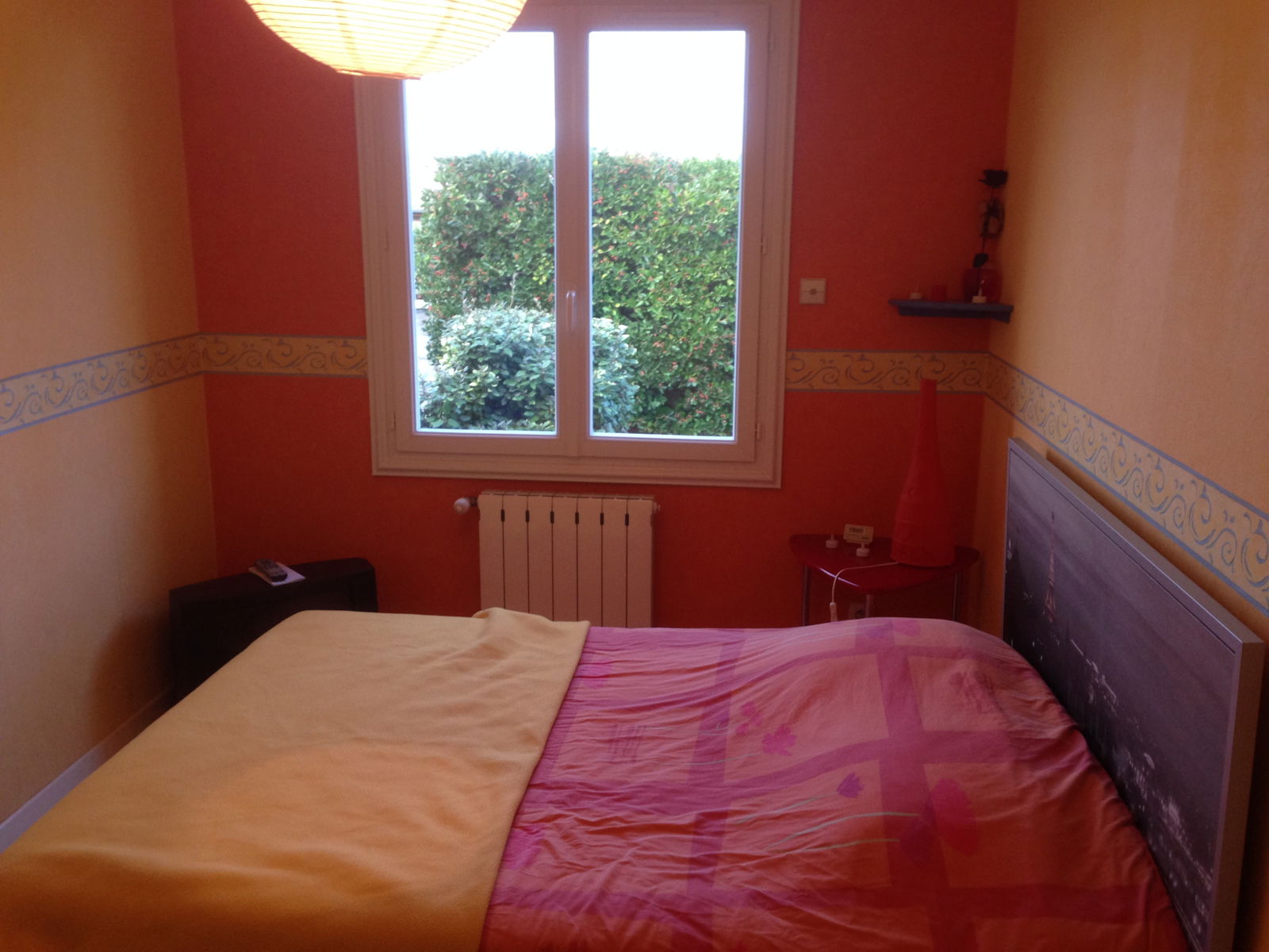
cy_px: 476
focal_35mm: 33
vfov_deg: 42.9
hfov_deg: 55.4
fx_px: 1210
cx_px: 634
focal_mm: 4.12
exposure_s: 1/20
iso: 100
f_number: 2.4
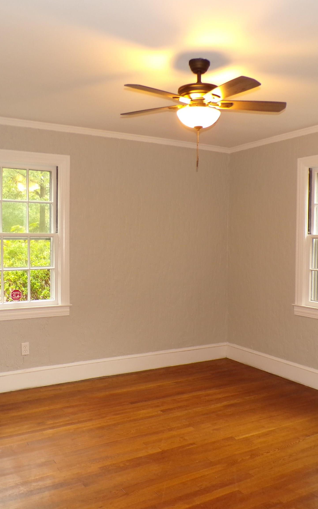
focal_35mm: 34
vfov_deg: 56.7
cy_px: 254
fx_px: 471
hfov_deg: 37.3
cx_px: 166
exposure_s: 1/25
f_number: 3
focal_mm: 4.3
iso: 200
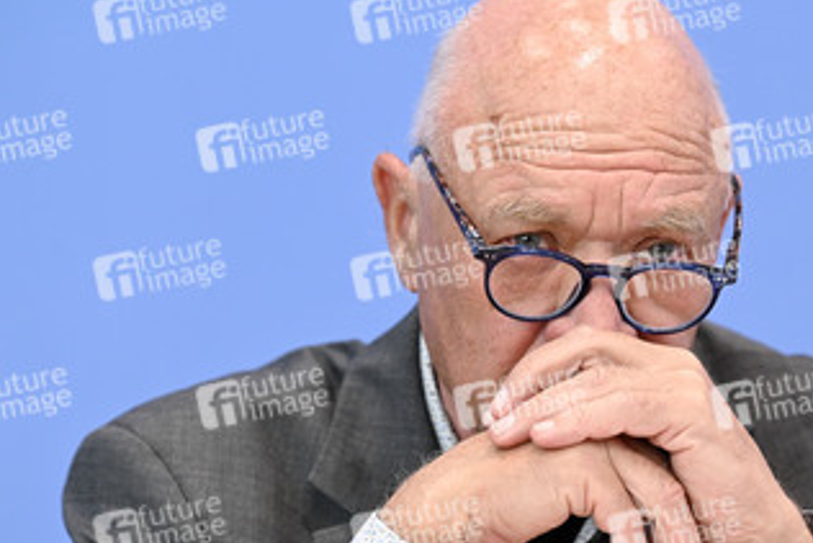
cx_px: 452
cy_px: 335
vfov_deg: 4.8
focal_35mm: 285
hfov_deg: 7.2
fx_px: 6439
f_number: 4.5
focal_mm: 200
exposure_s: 1/800
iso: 3200
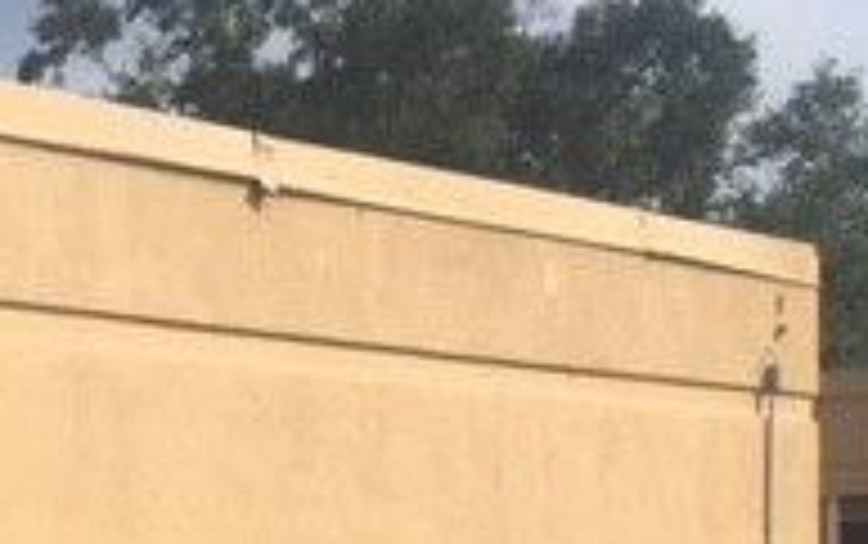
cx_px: -13
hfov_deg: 19.7
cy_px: 638
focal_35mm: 102
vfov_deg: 12.6
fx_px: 2415
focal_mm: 4.15
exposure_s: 1/1479
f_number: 2.2
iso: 25
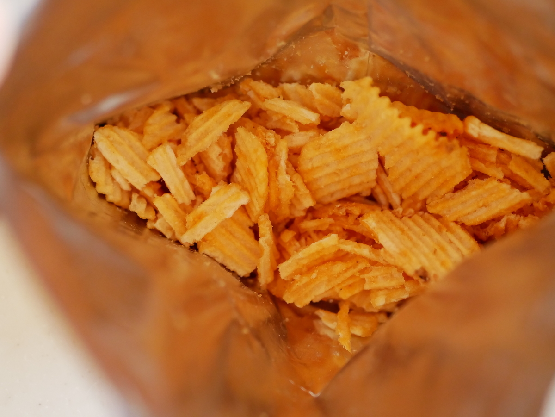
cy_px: 208
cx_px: 278
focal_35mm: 50
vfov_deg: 29.1
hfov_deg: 38.2
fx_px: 802
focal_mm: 25
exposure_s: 1/200
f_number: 2.2
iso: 2500
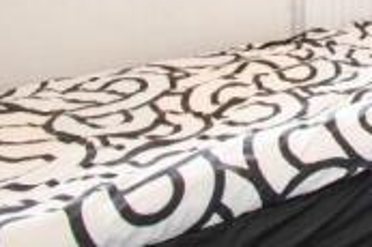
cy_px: -108
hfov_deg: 25.8
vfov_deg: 20.7
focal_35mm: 57
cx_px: 561
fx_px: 588
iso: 320
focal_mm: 10
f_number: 8
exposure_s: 1/3
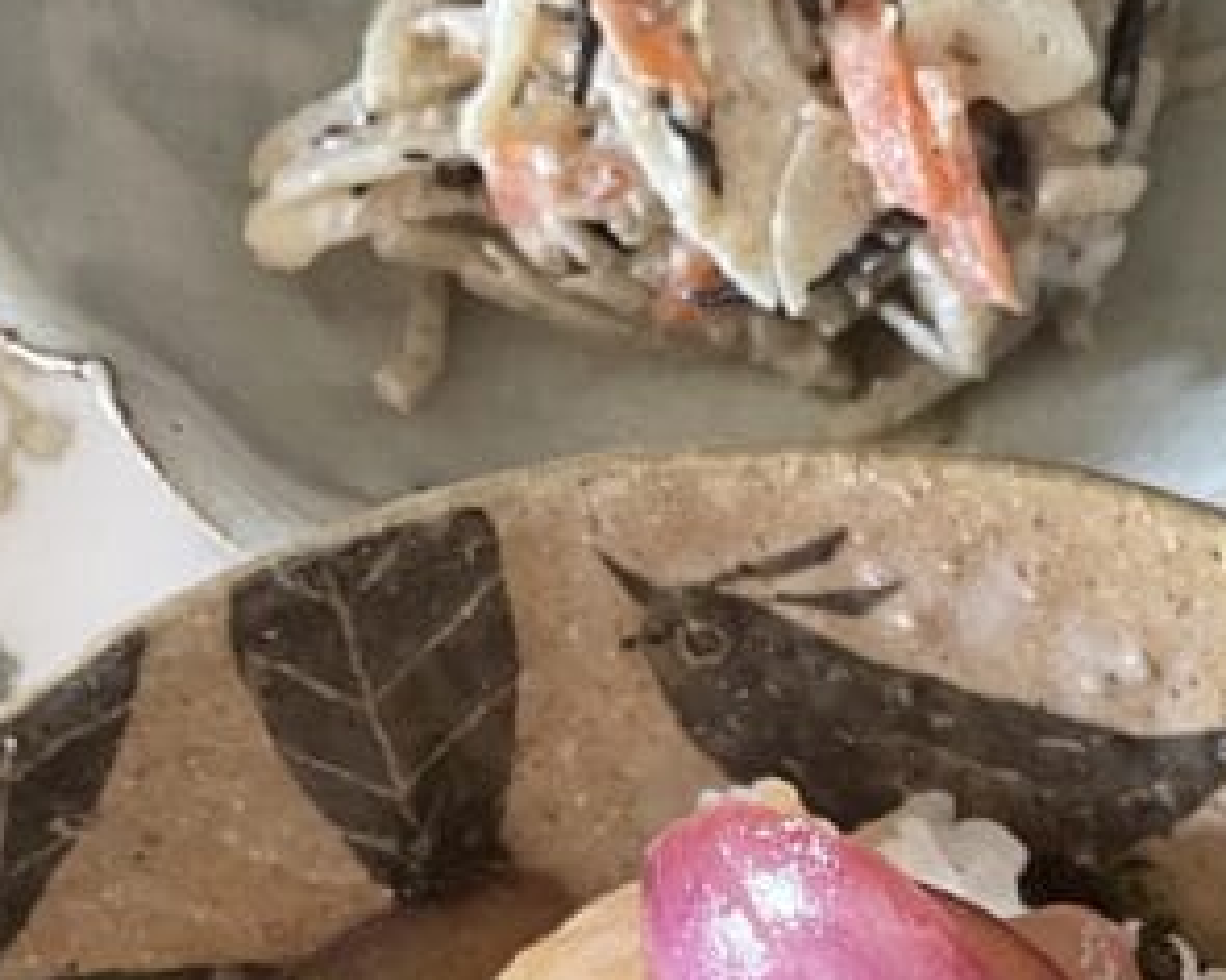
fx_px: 3193
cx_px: 1679
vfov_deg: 16.4
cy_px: 1316
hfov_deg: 19.7
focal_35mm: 88
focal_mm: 4.2
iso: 400
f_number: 1.6
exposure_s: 1/50
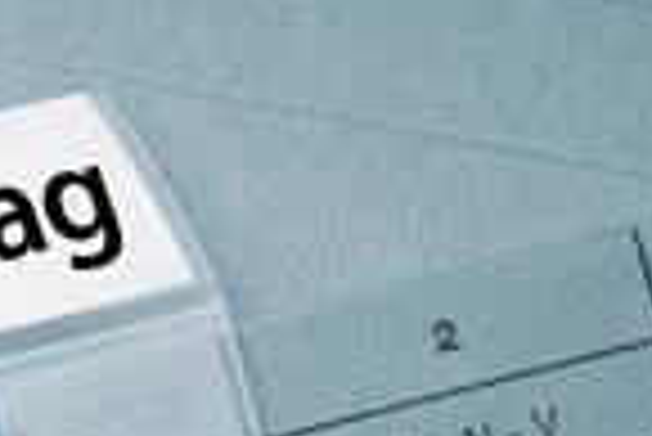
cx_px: -189
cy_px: 578
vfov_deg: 5.8
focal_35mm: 236
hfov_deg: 8.6
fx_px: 4286
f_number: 5.6
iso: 200
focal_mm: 55
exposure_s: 1/60
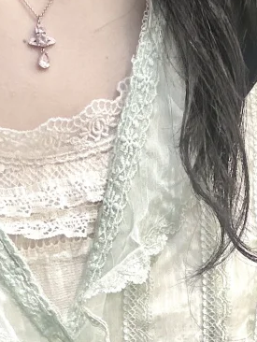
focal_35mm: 118
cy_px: 534
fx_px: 1167
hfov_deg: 12.6
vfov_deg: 15.3
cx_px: 172
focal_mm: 2.69
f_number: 1.9
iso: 25
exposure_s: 1/413
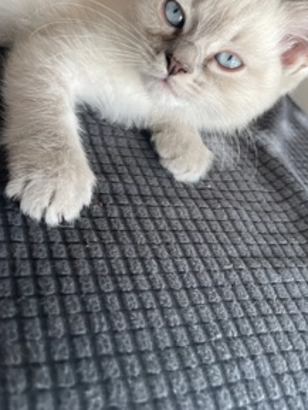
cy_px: 136
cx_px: 177
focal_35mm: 36
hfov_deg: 39.6
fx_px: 427
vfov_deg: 50.4
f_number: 1.6
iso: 80
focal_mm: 4.2
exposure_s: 1/121
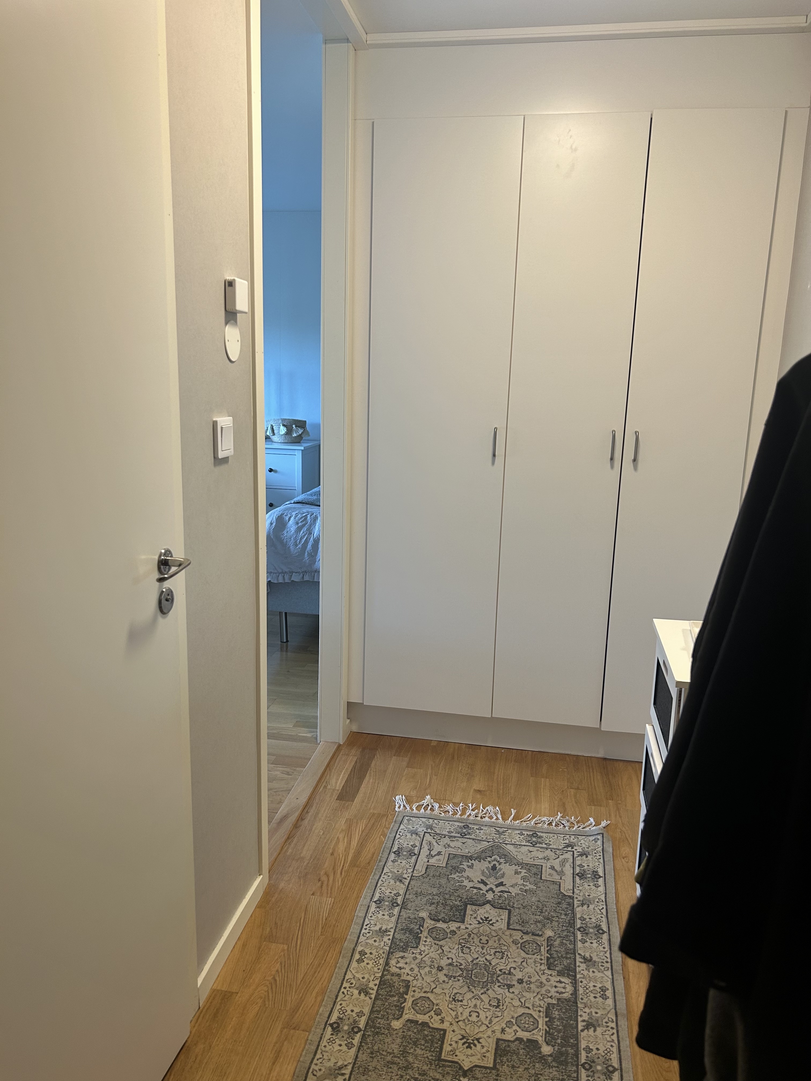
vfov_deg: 67.3
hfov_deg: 53.1
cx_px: 406
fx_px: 812
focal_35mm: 26
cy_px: 540
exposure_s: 1/50
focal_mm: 5.7
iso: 100
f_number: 1.5
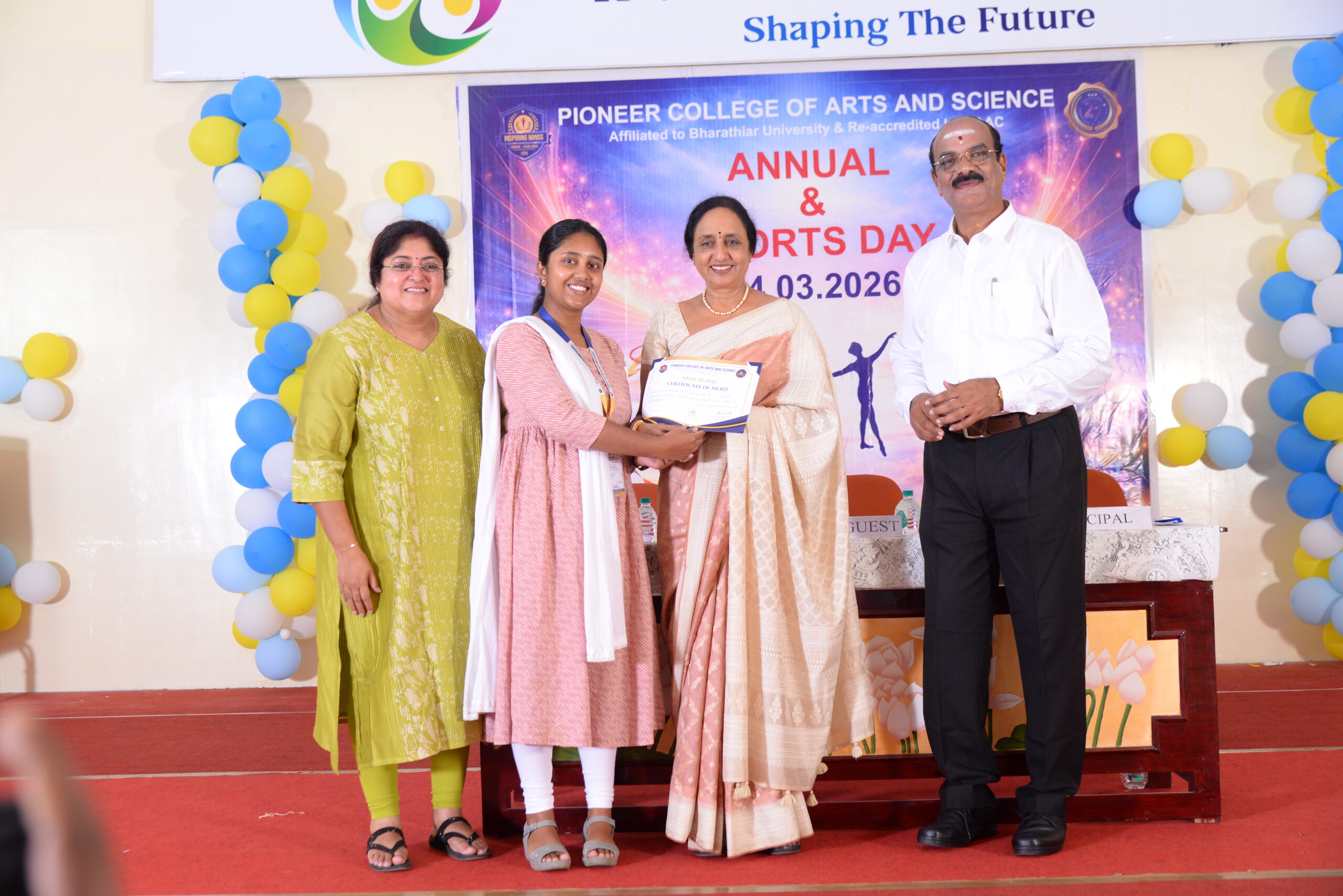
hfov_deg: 41.1
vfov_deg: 28.1
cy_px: 448
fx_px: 1791
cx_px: 672
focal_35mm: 48
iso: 400
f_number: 5.6
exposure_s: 1/125
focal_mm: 48
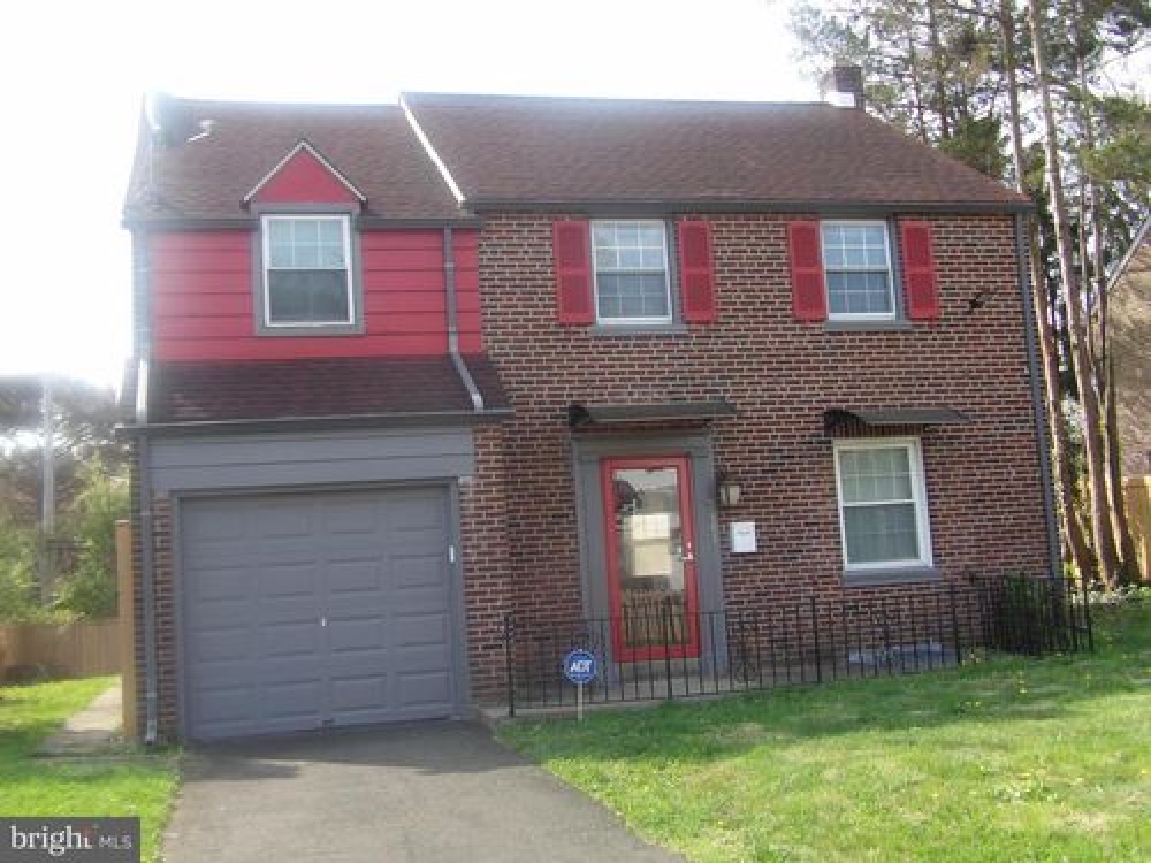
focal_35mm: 39
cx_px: 576
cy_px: 432
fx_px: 1297
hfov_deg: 47.9
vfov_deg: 36.8
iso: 100
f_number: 3.7
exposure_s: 1/217
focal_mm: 7
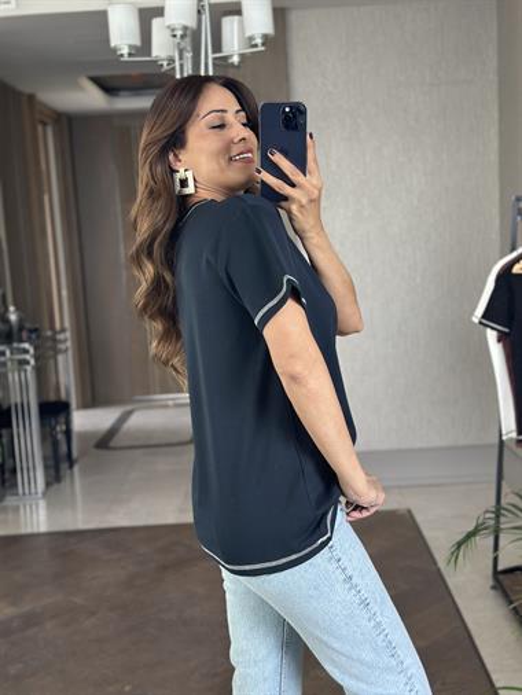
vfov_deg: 39.6
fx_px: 964
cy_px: 348
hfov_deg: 30.3
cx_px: 261
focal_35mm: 48
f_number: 1.78
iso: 125
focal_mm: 6.86
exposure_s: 1/79
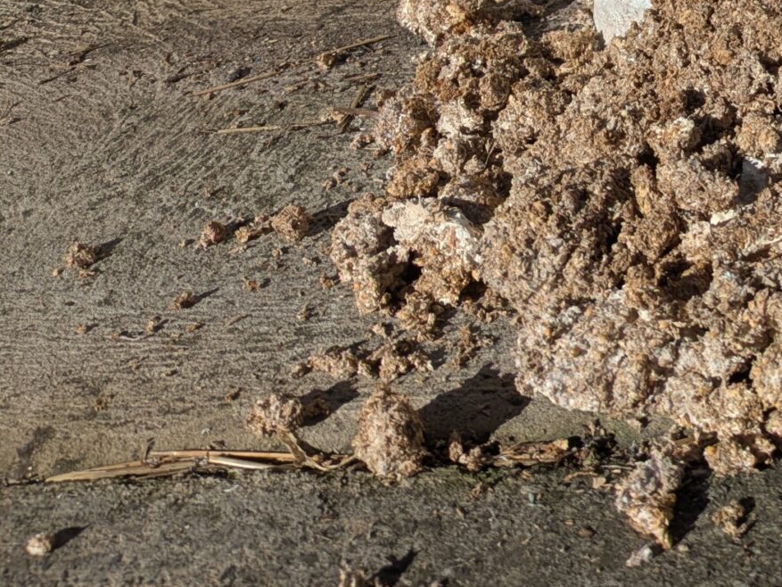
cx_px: 955
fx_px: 1649
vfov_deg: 18.8
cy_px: -164
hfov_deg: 24.1
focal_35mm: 73
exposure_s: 1/4444
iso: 48
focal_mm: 5.43
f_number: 1.89
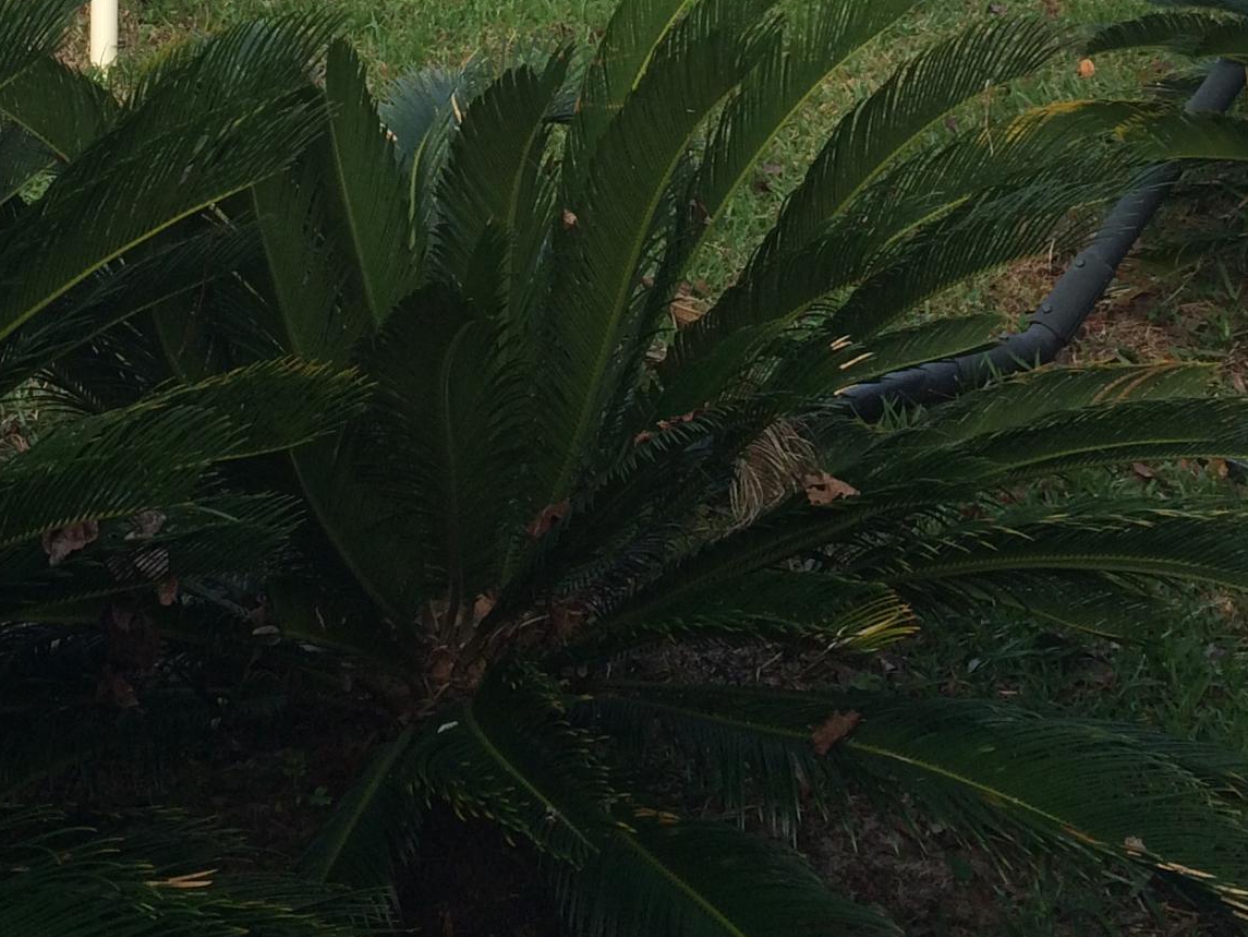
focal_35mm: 76
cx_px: 375
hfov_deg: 25.5
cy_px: -247
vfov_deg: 18.2
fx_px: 2740
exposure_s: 1/398
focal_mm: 4.15
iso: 32
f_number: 2.2
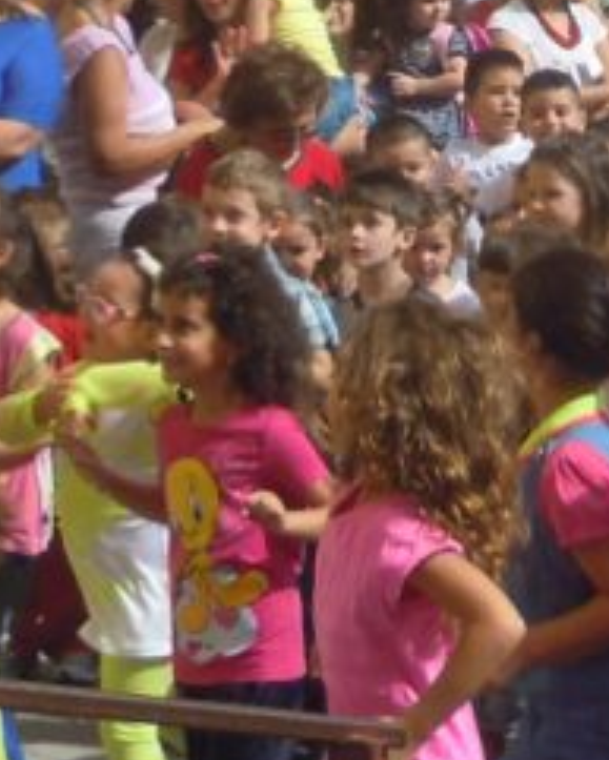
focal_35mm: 163
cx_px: 682
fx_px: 3670
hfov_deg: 9.4
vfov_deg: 11.6
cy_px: -114
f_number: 7.6
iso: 100
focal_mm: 5
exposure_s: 1/200
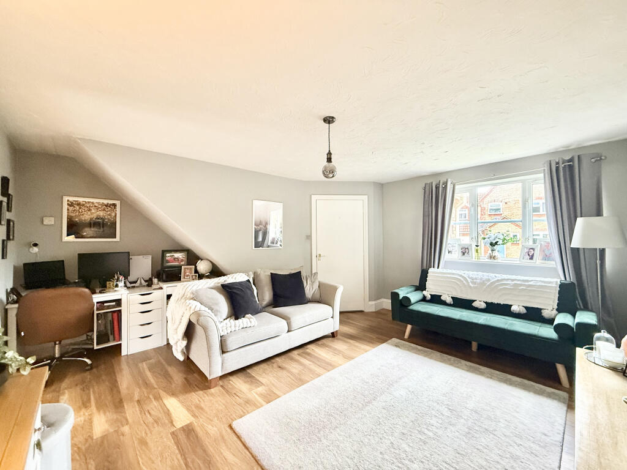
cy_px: 235
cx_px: 314
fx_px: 254
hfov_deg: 102.1
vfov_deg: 85.7
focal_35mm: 14
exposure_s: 1/60
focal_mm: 2.22
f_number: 2.2
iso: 500
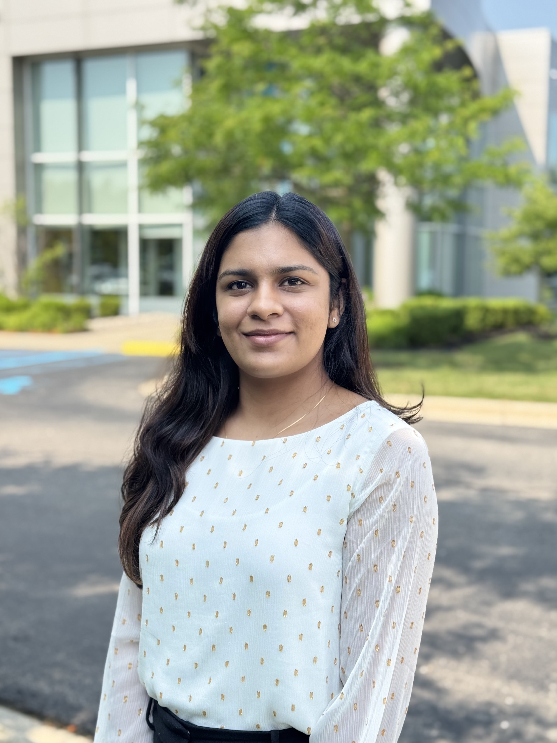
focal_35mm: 48
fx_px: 1030
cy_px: 372
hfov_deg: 30.3
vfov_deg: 39.7
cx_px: 278
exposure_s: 1/1366
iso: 64
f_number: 1.78
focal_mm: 6.76
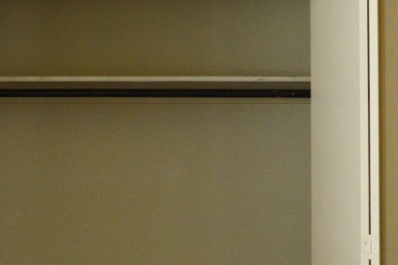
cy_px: 220
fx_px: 840
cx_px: 265
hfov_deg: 26.5
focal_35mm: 76
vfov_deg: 17.7
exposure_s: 1/50
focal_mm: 18
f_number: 3.5
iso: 800
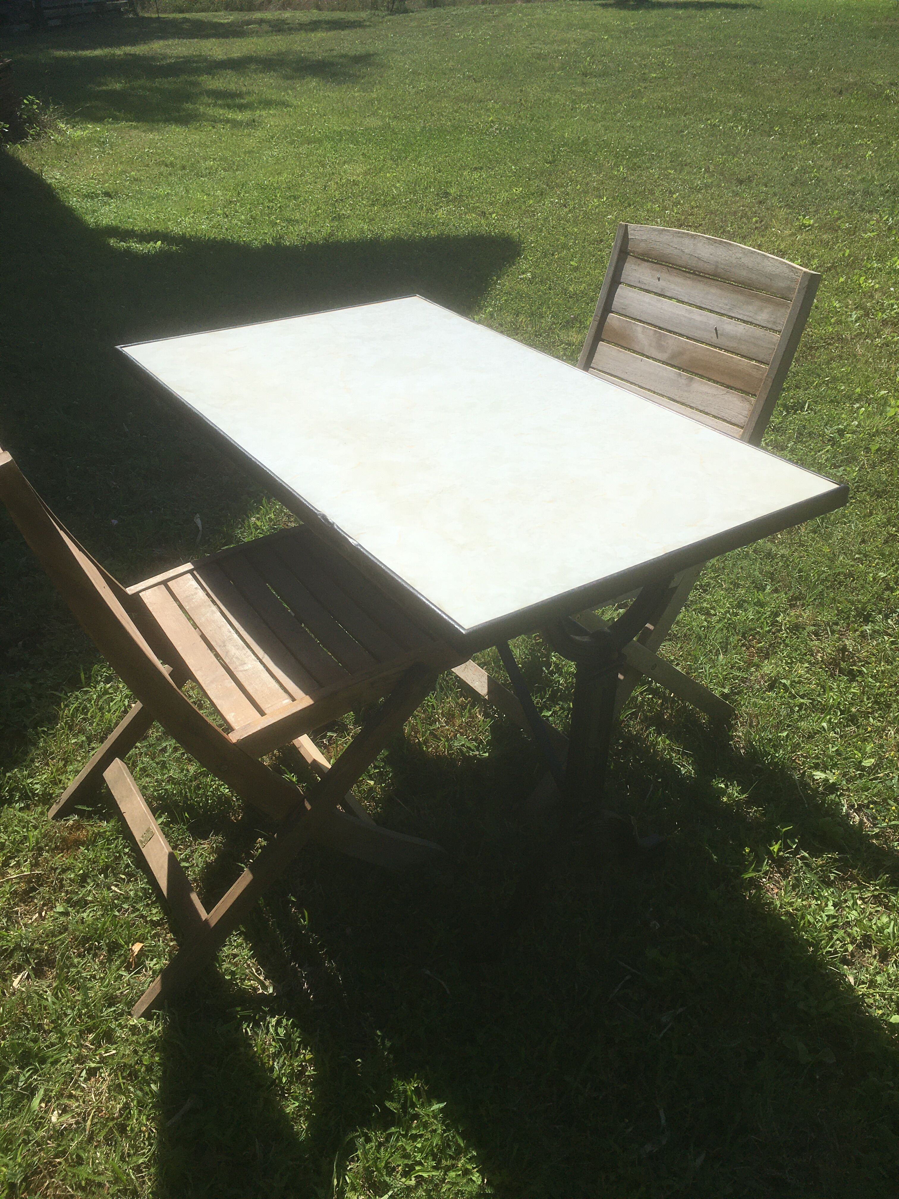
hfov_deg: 48.2
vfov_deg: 61.7
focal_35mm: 29
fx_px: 1004
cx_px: 450
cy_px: 600
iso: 25
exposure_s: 1/2849
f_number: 2.2
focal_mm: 4.15
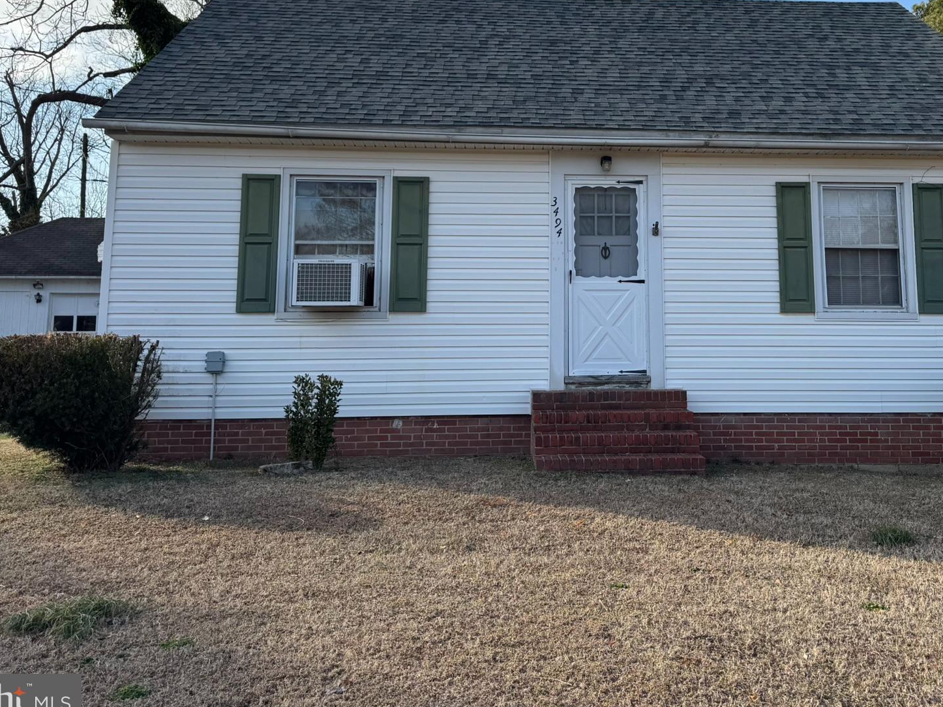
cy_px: 226
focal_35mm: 34
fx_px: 926
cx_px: 586
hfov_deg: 53.4
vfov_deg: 41.2
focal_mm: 6.76
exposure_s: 1/3096
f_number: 1.78
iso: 80
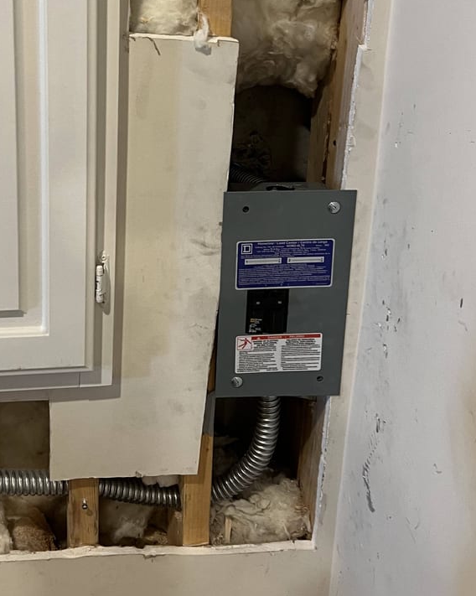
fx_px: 881
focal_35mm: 50
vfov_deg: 36.8
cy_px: 179
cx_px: 180
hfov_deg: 30.1
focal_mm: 5.7
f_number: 1.5
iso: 200
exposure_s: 1/60
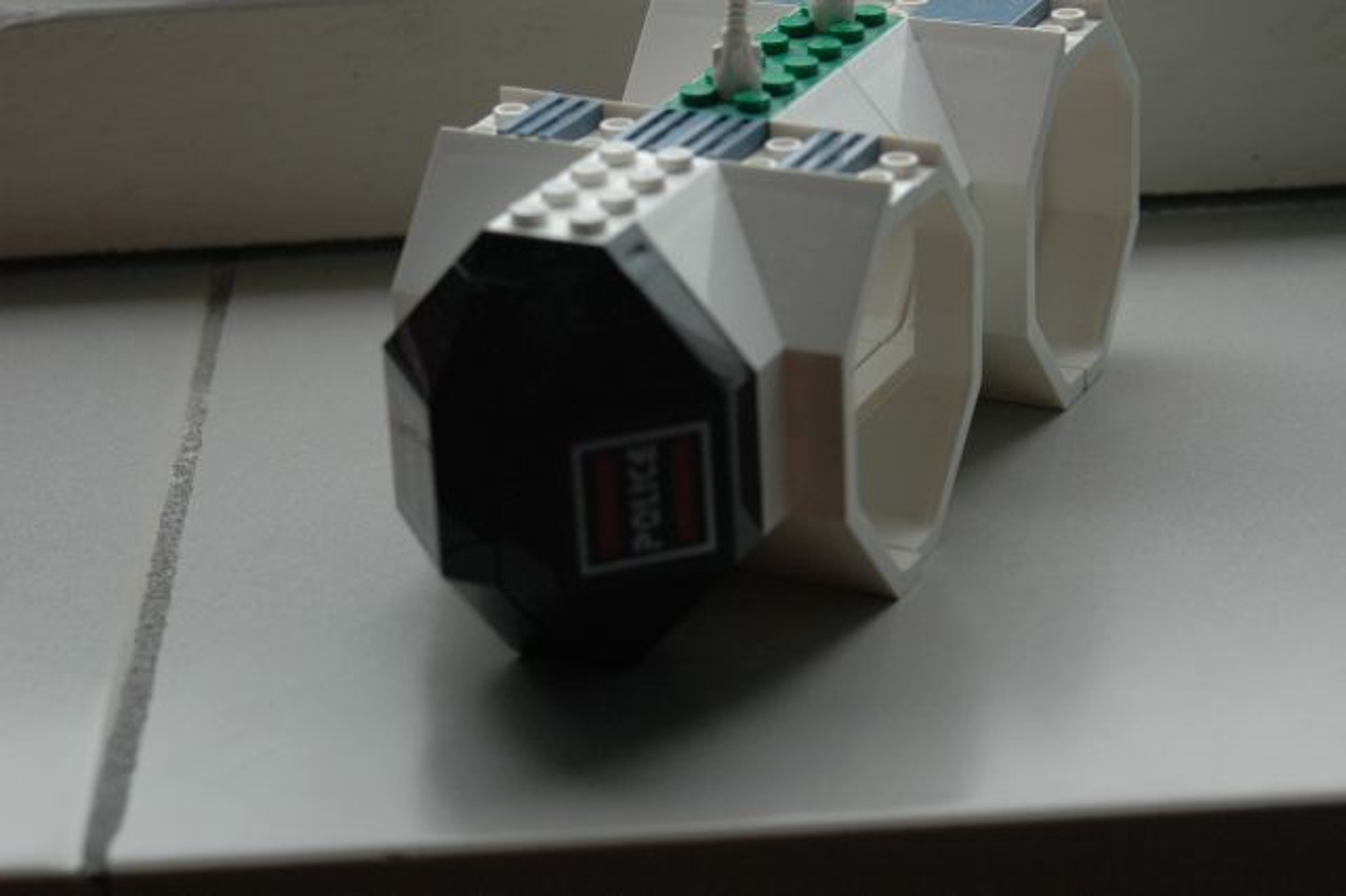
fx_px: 3475
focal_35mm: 93
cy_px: 448
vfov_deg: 14.7
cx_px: 673
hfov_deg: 21.9
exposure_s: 1/200
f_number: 7.1
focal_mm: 62
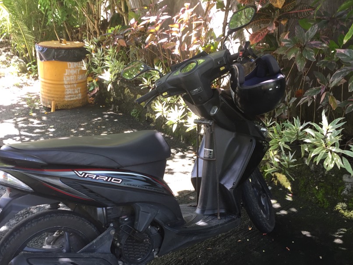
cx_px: 161
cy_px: 161
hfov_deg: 50.1
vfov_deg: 38.5
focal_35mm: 37
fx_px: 377
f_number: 2.2
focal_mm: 4.15
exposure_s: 1/50
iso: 40
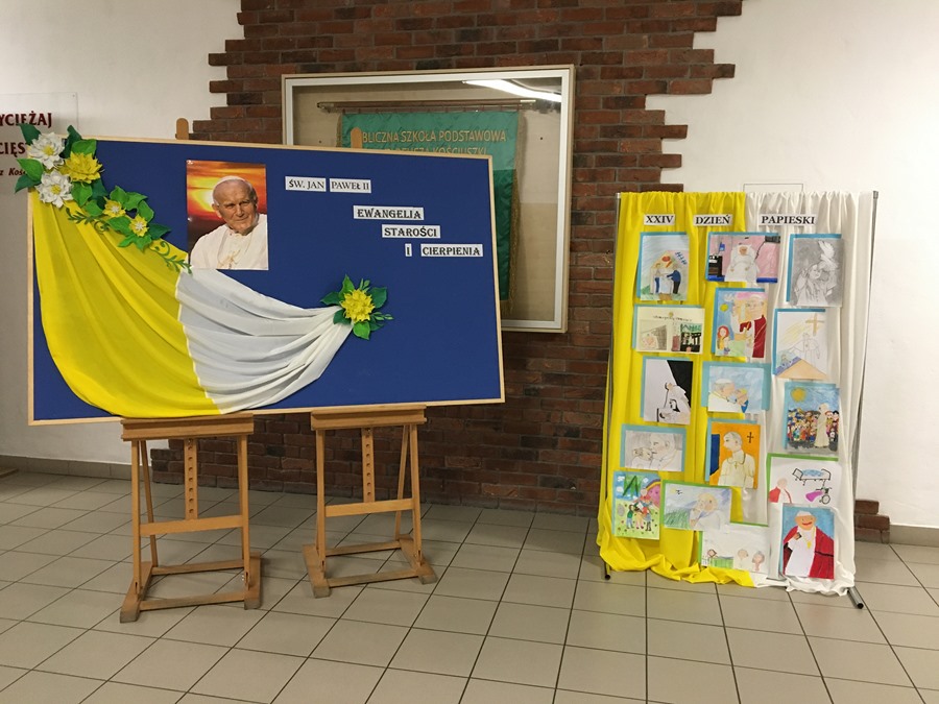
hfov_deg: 61.7
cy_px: 352
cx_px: 470
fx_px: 787
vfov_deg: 48.2
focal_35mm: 29
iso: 200
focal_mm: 4.15
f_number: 2.2
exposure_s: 1/33
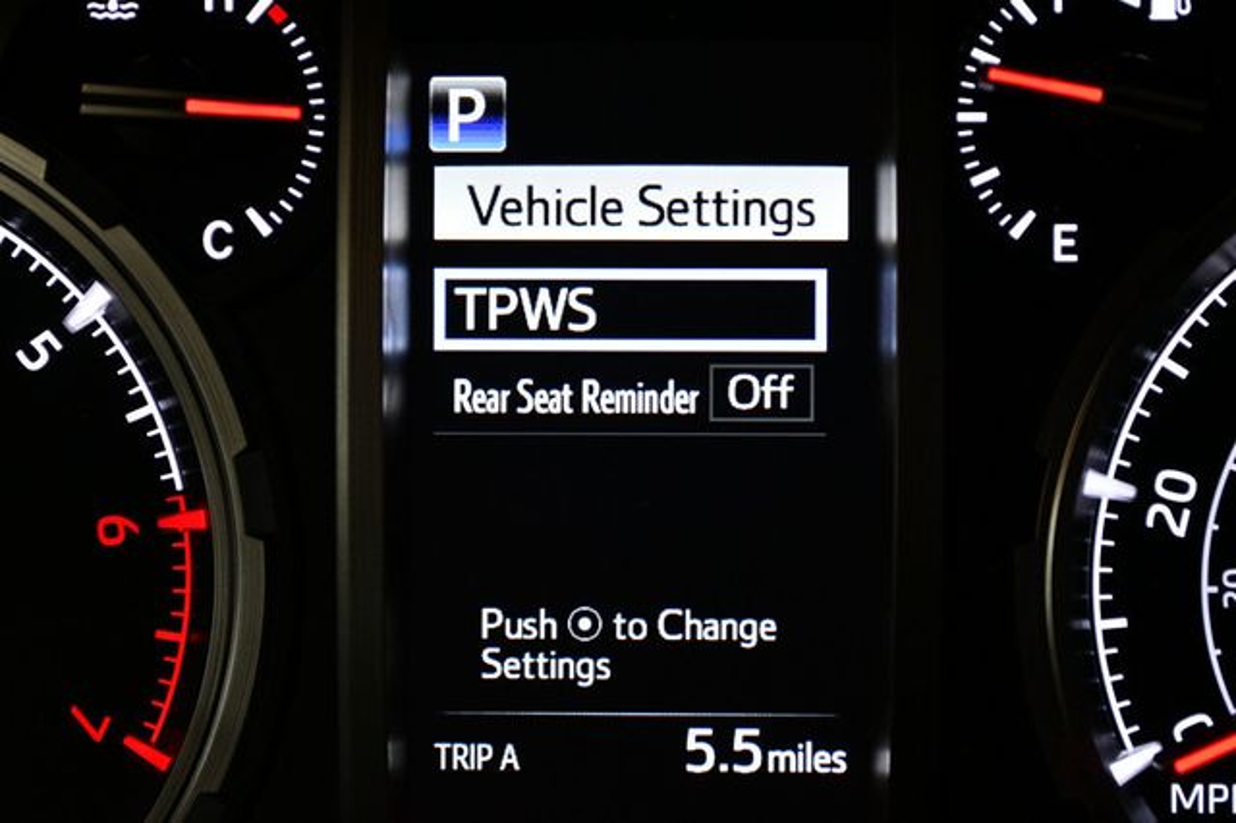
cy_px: 412
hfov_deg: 29.3
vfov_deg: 19.7
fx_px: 2368
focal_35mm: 69
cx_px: 618
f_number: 5.3
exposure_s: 1/125
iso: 2000
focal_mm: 46
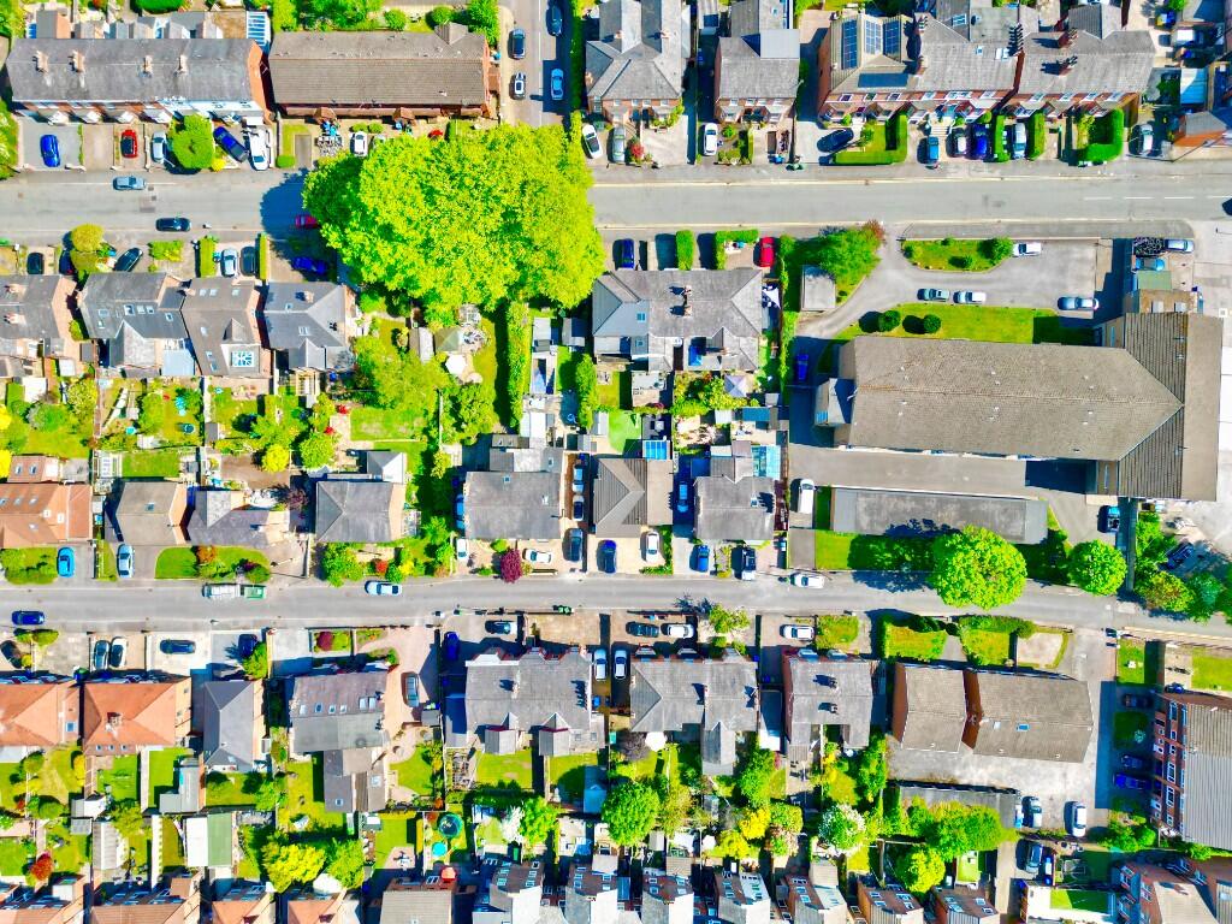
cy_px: 462
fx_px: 854
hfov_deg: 71.6
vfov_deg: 56.8
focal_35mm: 24
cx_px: 616
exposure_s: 1/1600
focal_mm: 6.72
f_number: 1.7
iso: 130
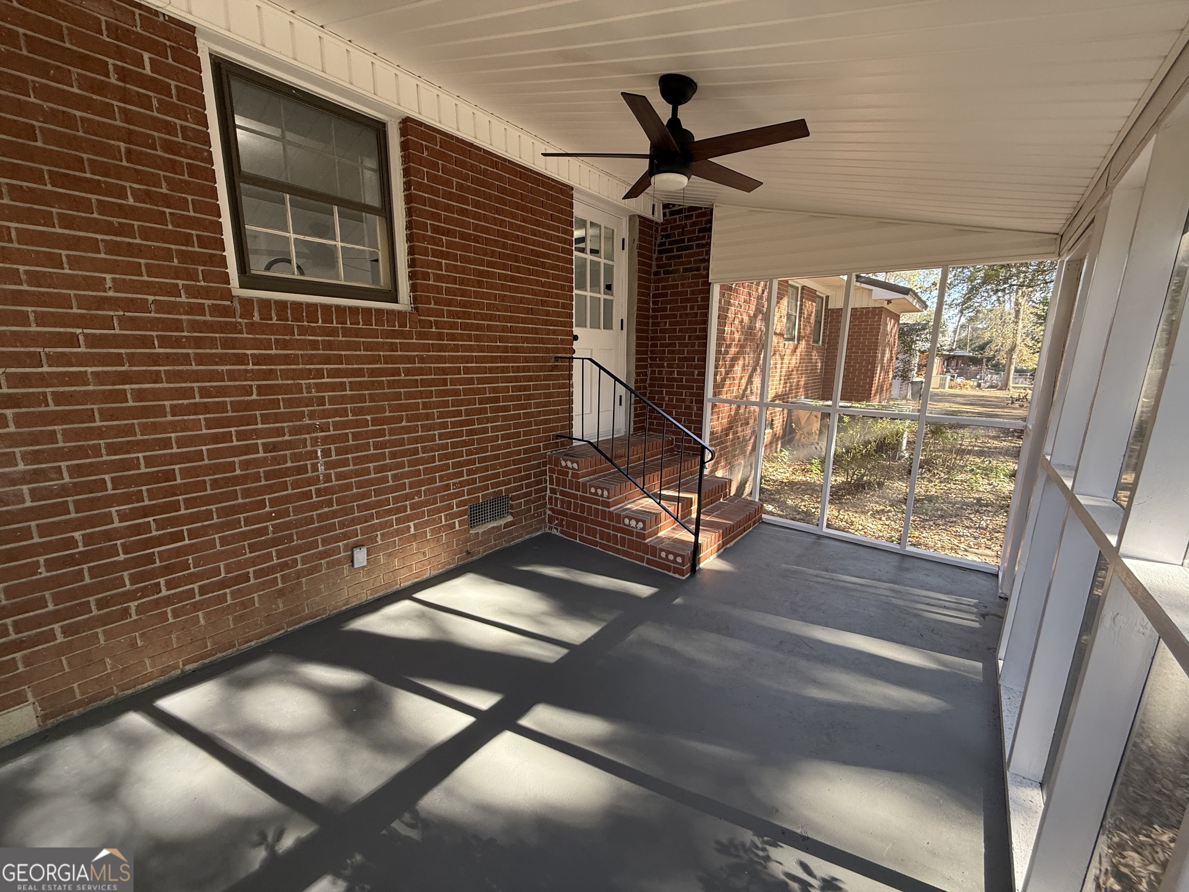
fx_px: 481
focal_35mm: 14
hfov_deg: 102.1
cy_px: 446
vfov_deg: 85.7
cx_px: 594
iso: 125
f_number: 2.2
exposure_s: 1/99
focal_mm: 2.22
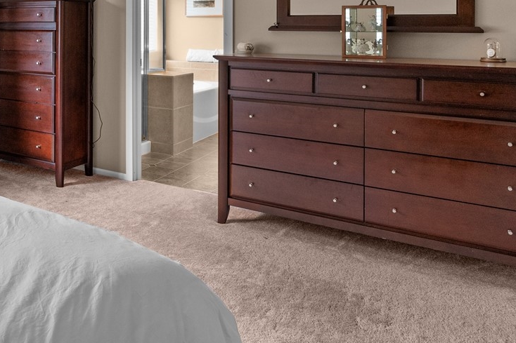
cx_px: 36
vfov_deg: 33.6
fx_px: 530
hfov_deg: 46.0
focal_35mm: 37
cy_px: 21
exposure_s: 1/3
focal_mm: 16
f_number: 9
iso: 640
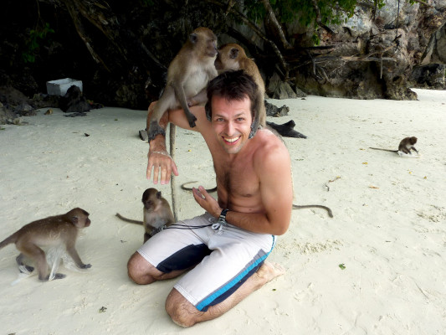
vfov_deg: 48.2
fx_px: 374
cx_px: 223
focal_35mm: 29
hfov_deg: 61.6
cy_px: 168
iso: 80
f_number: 4
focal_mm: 4.7
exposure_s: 1/160
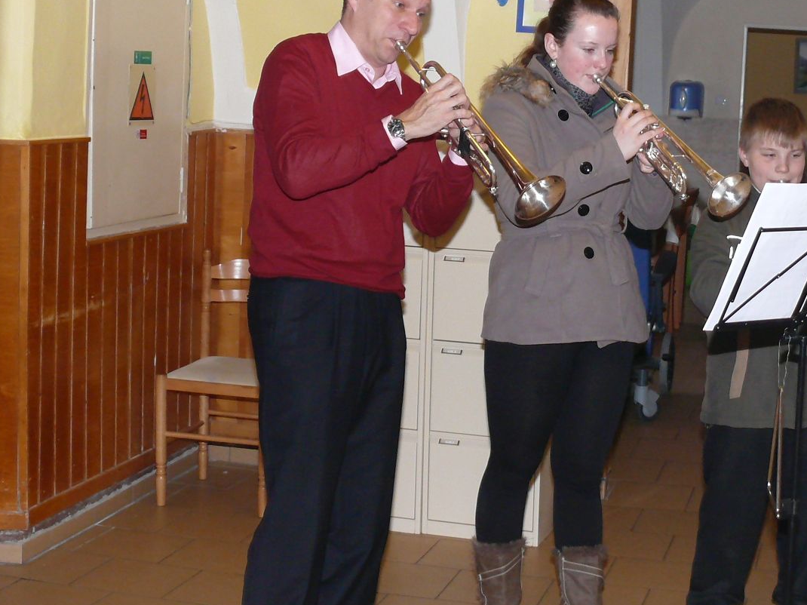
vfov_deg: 21.7
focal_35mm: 67
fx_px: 1562
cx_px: 597
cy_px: 152
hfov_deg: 28.6
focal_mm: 7.4
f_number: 2.8
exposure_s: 1/30
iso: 200
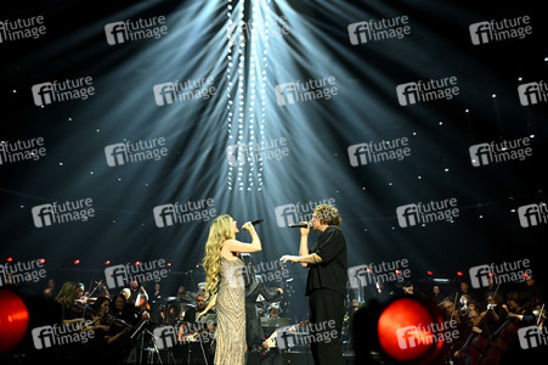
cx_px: 274
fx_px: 532
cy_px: 182
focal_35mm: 35
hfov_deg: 54.5
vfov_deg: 37.8
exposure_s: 1/320
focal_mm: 35
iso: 1000
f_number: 2
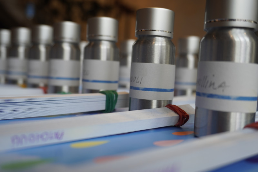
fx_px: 269
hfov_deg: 51.3
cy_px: 86
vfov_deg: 35.5
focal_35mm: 38
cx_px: 129
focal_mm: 25
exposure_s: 1/60
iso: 250
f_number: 4.5
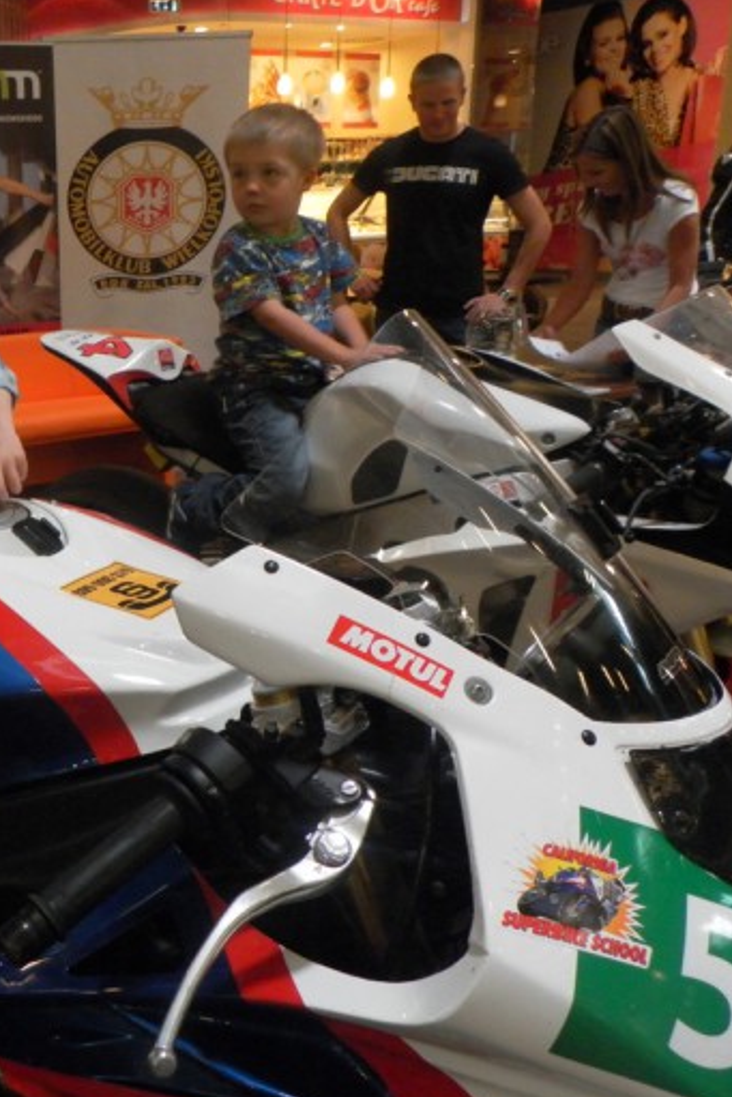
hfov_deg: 33.8
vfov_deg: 51.9
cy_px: 554
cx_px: 58
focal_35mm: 37
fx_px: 1128
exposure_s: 1/30
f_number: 3.5
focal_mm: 4.6
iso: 400
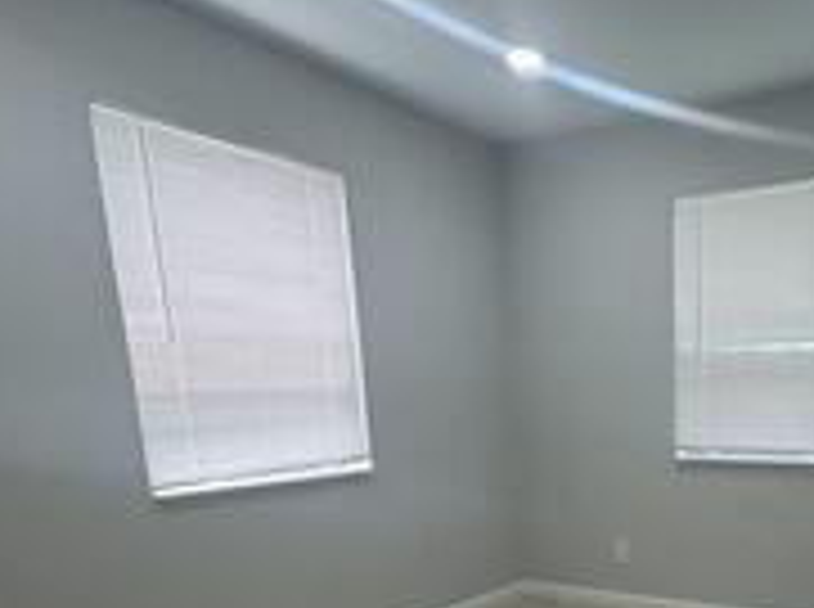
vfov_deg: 41.6
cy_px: 549
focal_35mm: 31
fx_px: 728
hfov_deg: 54.0
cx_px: 666
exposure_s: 1/120
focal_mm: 2.22
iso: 100
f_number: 2.2
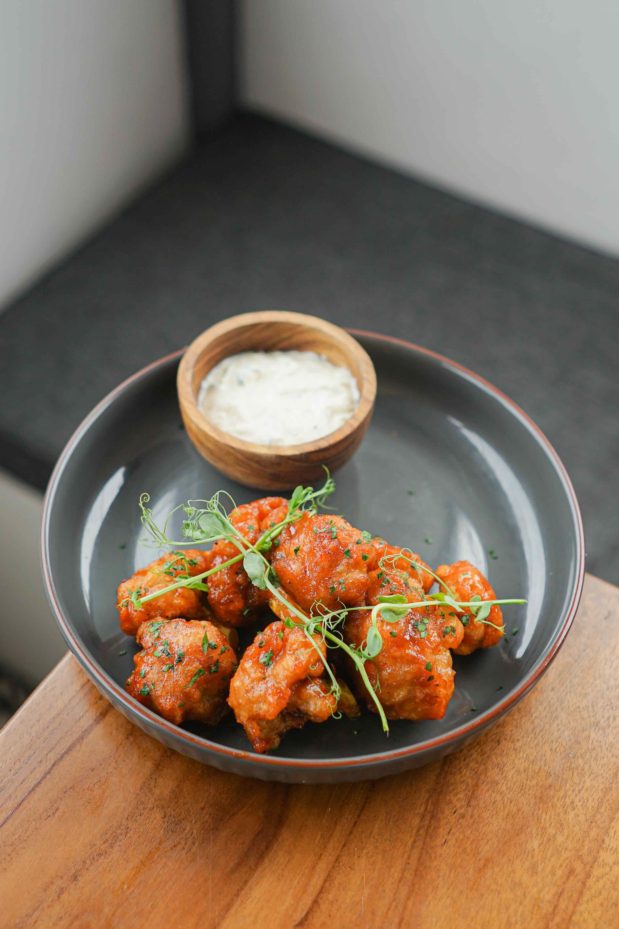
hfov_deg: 30.5
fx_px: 1135
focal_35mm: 44
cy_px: 485
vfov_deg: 44.5
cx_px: 316
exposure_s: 1/400
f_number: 2.5
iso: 100
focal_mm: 28
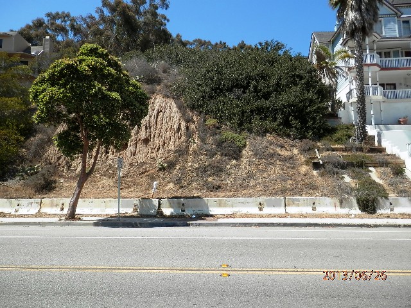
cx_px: 206
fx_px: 297
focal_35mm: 25
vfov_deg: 54.9
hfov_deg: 69.4
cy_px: 154
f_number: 8.7
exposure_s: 1/125
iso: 80
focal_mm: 4.5
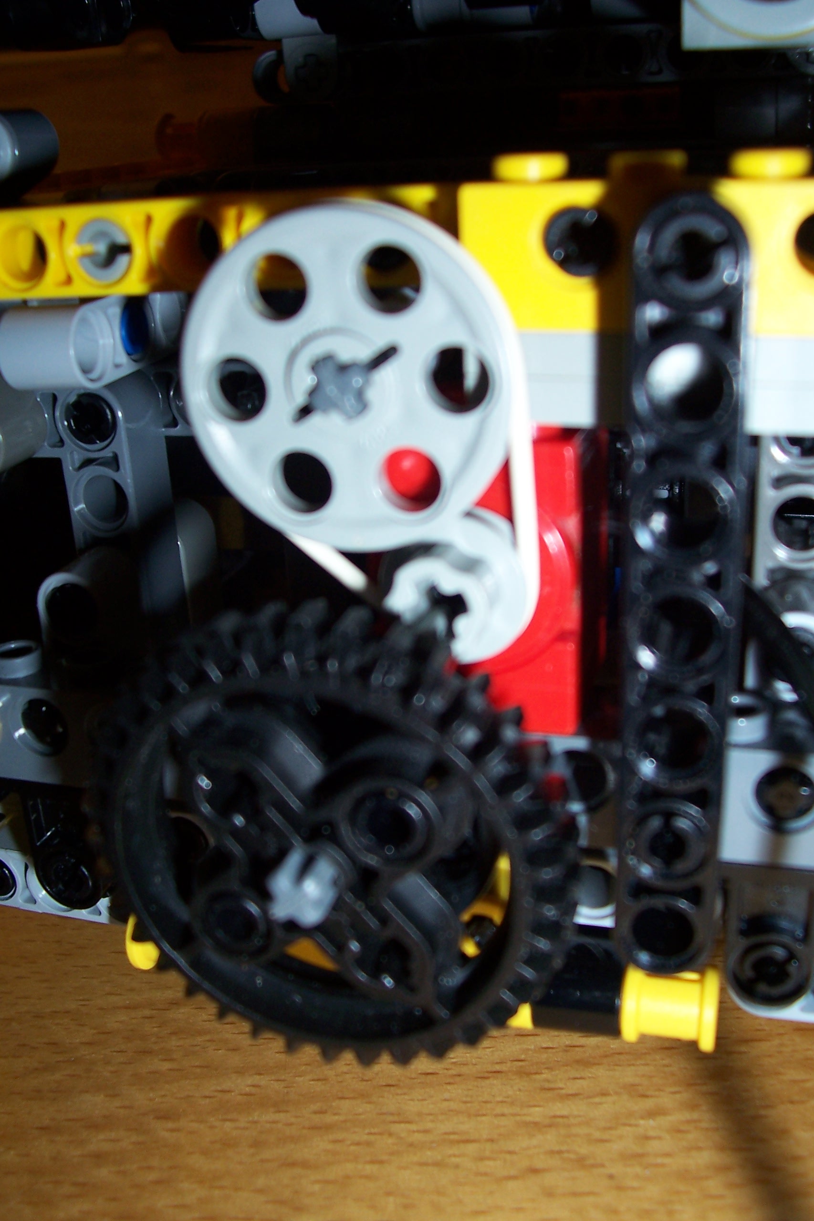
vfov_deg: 55.8
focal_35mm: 34
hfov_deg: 38.9
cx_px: 407
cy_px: 610
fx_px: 1153
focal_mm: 5.6
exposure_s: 1/60
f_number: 2.7
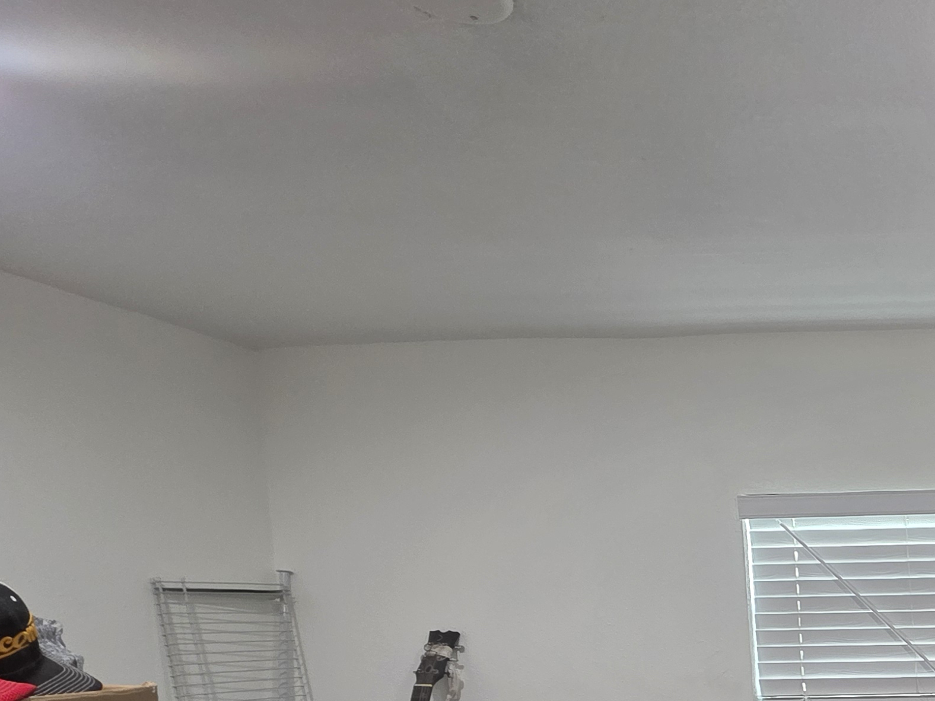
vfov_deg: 38.3
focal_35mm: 33
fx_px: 891
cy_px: 696
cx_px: 1048
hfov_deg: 42.4
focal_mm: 2.2
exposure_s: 1/60
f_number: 1.9
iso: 200
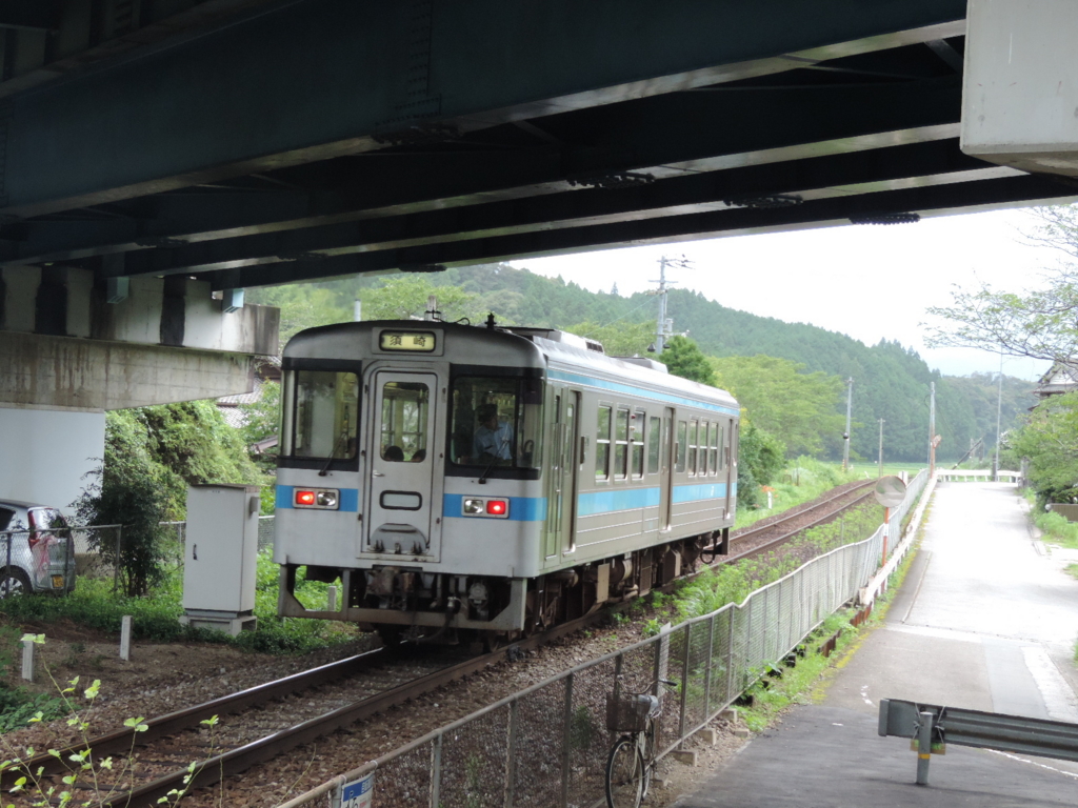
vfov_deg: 19.6
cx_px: 539
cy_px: 404
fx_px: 2336
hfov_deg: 26.0
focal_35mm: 75
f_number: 3.9
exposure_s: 1/100
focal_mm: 13.3
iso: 400
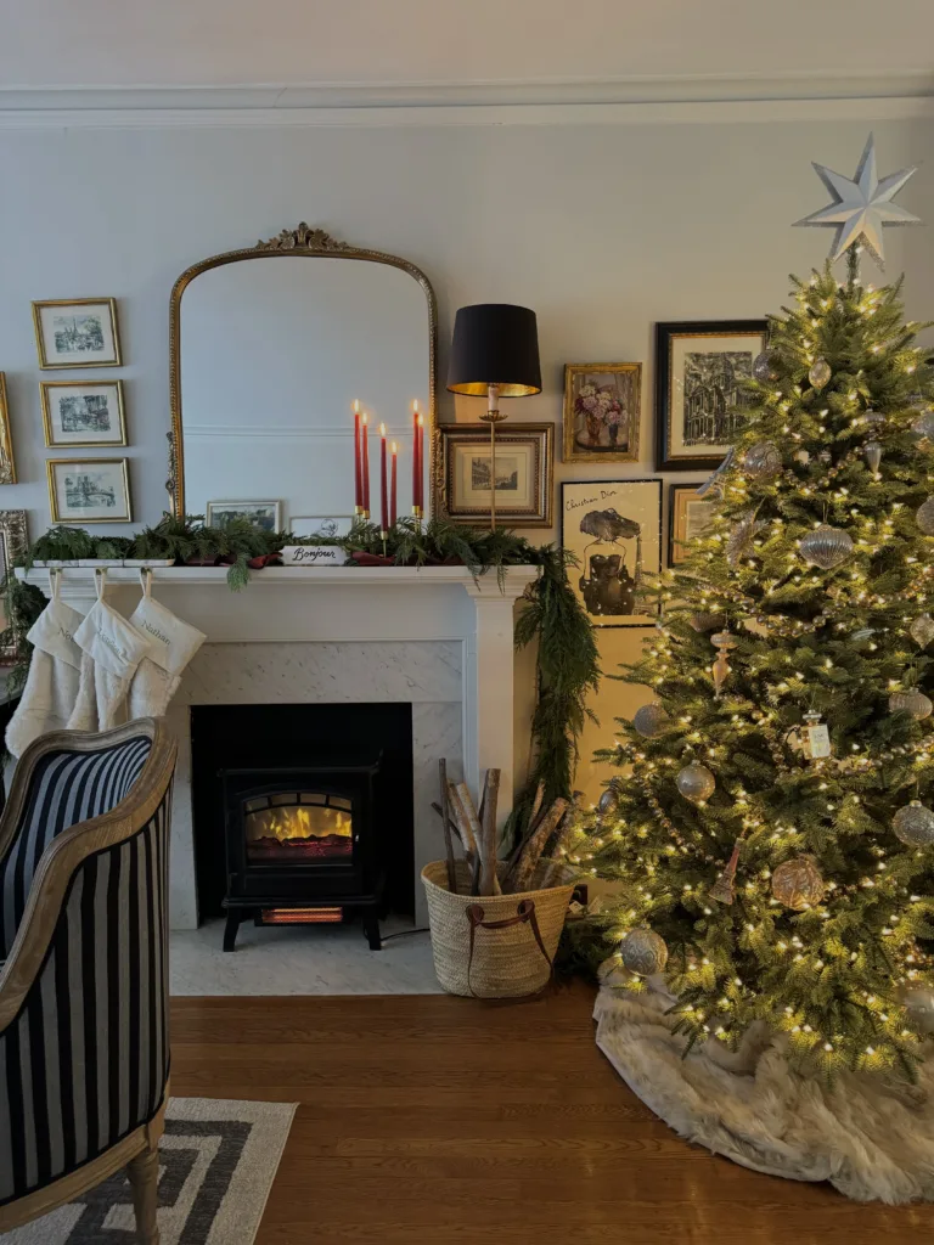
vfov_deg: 71.6
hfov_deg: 56.8
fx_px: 863
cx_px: 467
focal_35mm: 24
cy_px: 622
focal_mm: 6.86
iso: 640
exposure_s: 1/60
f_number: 1.78
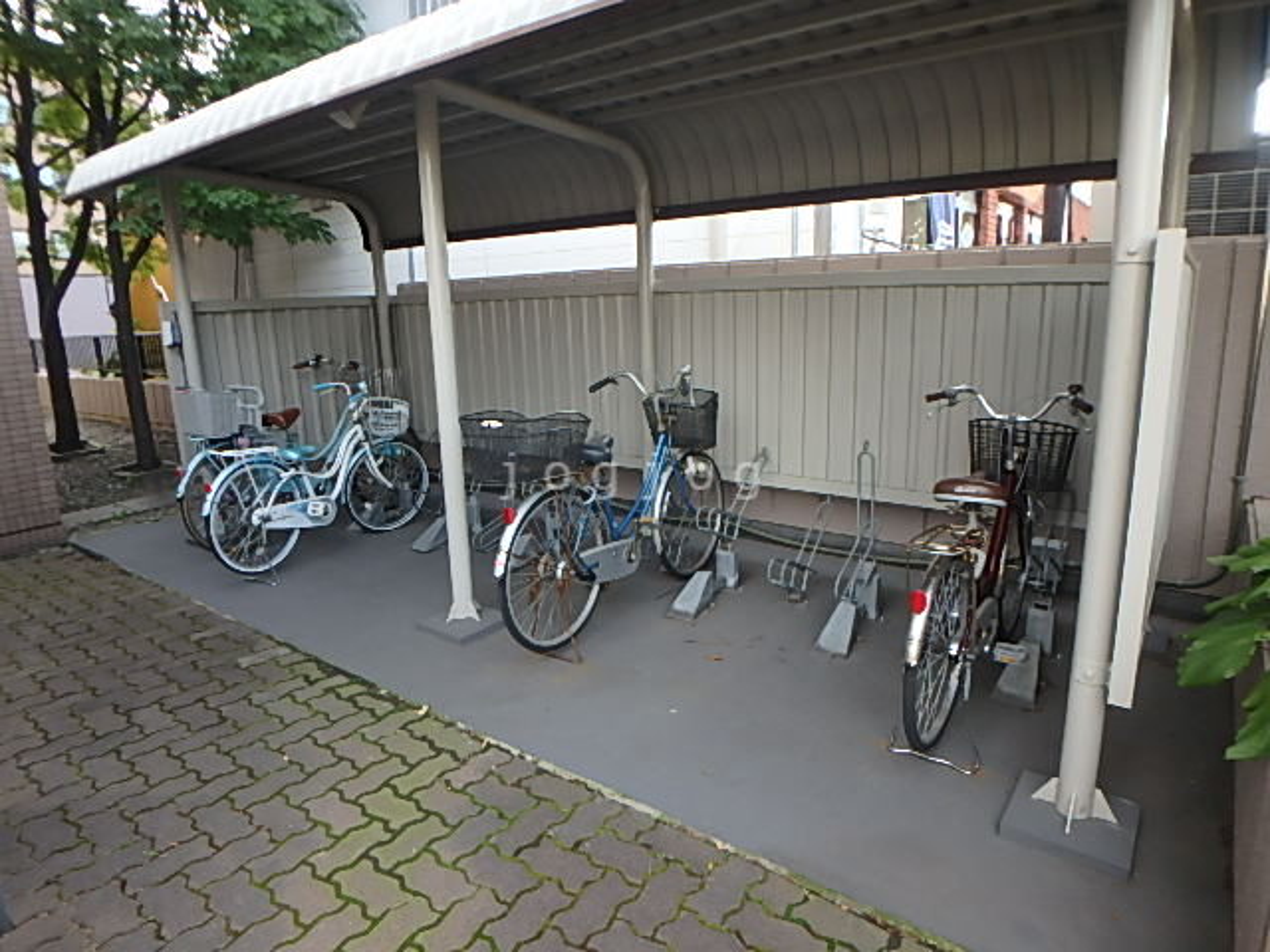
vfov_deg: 63.4
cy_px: 476
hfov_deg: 79.0
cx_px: 635
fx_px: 770
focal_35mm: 21
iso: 125
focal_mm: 3.7
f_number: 3.5
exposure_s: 1/60
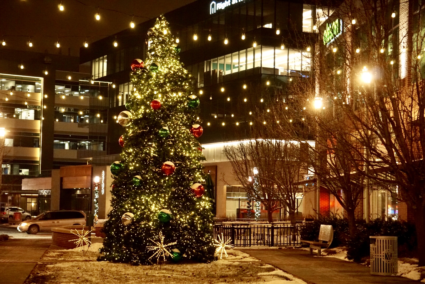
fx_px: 975
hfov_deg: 24.6
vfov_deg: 16.6
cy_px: 142
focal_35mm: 82
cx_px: 212
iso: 6400
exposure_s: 1/80
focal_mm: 55
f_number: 5.6
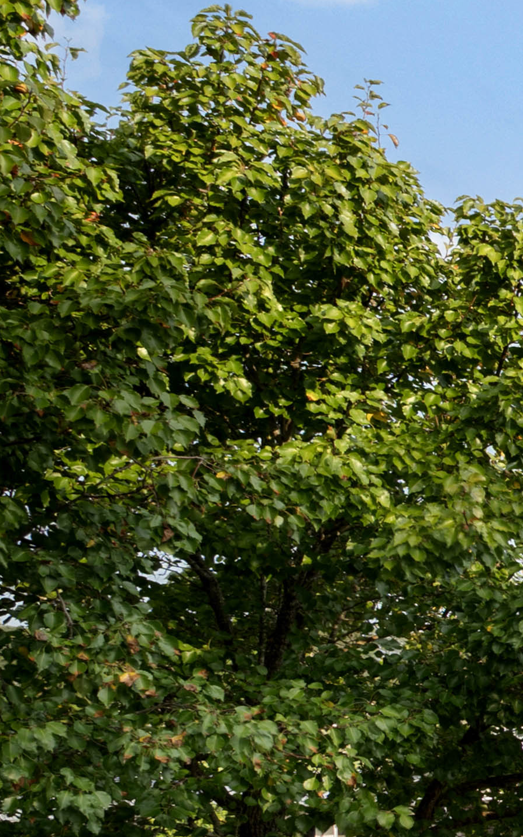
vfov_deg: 28.0
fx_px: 1623
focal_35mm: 71
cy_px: 734
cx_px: 1728
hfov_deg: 10.2
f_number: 9
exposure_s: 1/160
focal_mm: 16.5
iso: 500
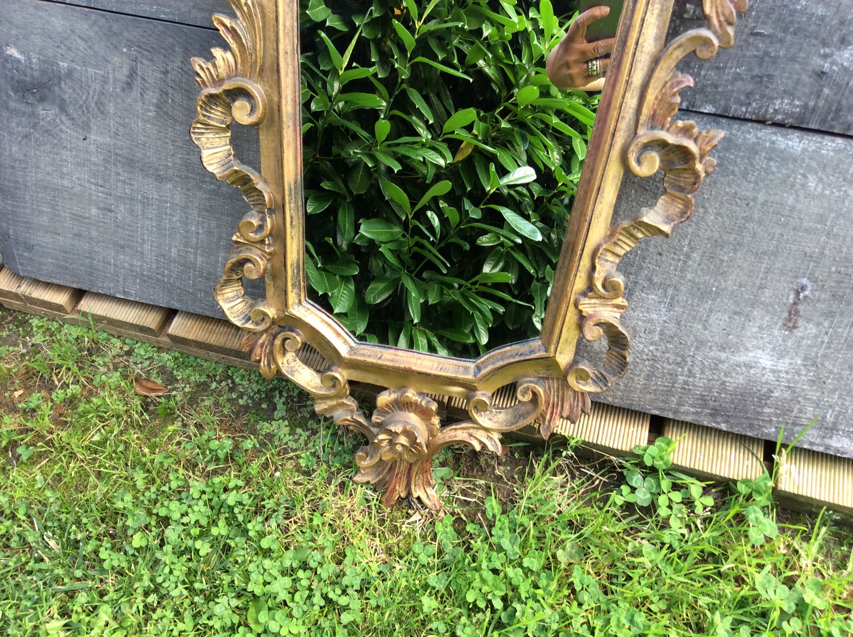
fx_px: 787
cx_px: 426
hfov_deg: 56.9
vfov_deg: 44.1
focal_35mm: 32
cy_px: 318
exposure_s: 1/33
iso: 32
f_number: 2.4
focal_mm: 3.3
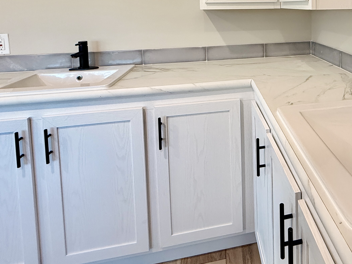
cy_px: 24
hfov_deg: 60.8
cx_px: 274
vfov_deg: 46.2
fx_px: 275
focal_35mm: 27
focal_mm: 2.22
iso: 200
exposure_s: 1/120
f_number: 2.2
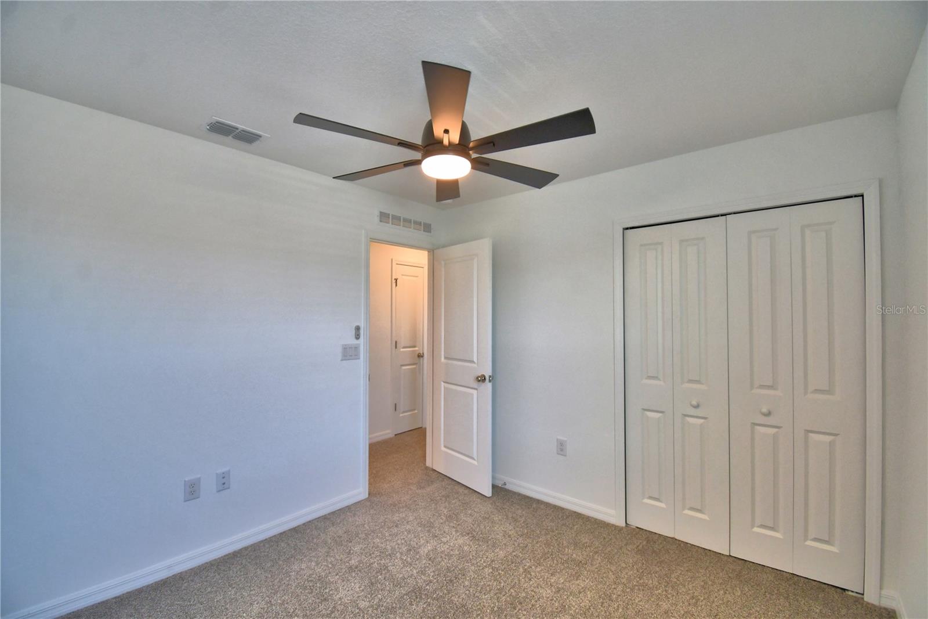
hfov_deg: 100.4
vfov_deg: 77.3
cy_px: 310
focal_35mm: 15
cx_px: 464
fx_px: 387
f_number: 4.5
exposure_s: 1/100
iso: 400
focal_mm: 10
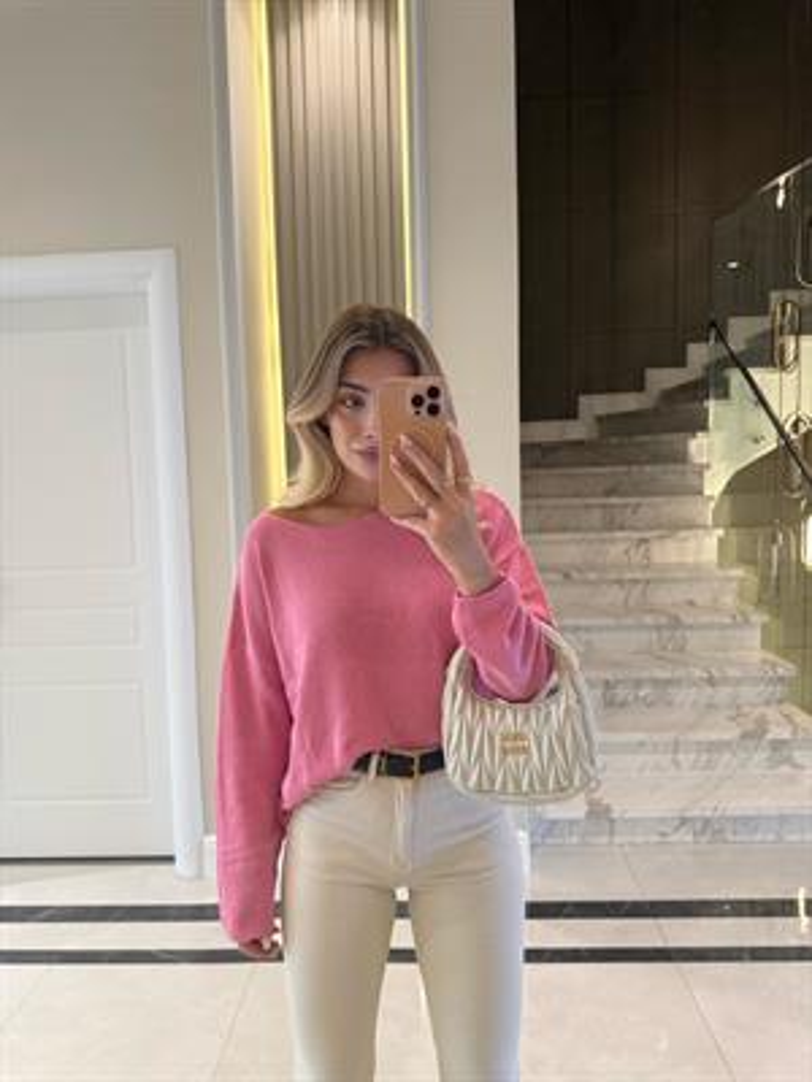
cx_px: 406
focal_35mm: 24
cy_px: 541
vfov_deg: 71.6
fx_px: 751
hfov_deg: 56.8
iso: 200
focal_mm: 6.76
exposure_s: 1/98
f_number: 1.78
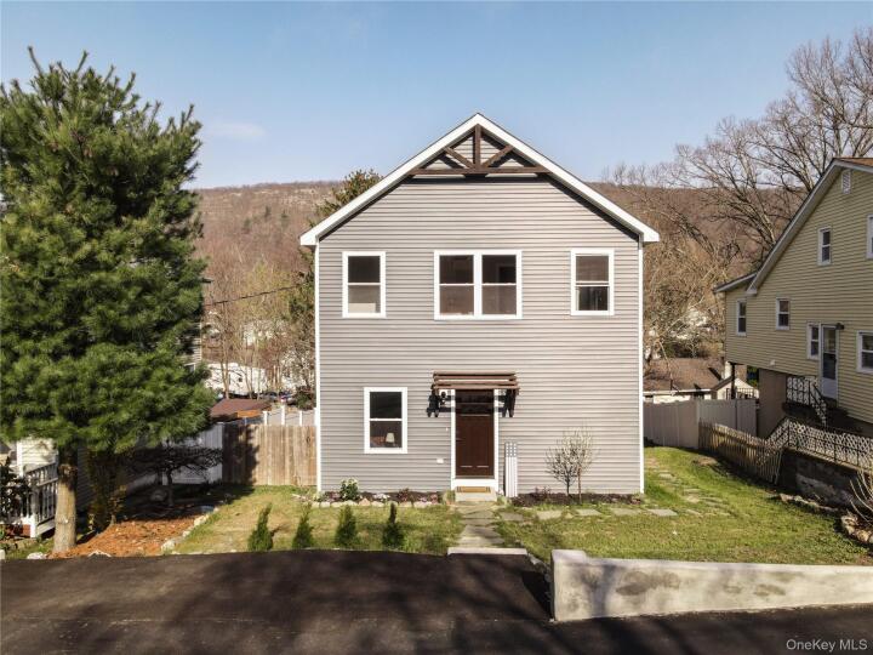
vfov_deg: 56.8
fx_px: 605
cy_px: 328
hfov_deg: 71.6
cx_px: 436
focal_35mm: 24
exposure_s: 1/15
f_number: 2.8
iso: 180
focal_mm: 4.5
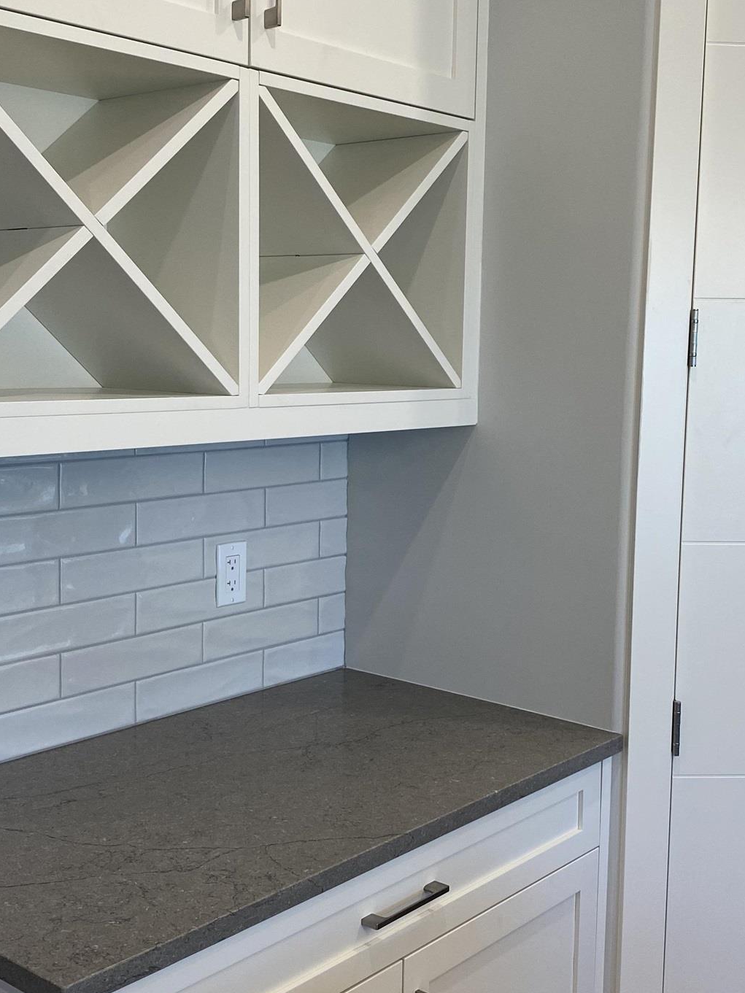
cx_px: 382
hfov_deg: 32.9
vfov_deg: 42.9
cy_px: 497
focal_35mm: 44
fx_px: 1262
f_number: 1.8
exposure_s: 1/120
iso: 80
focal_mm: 4.25
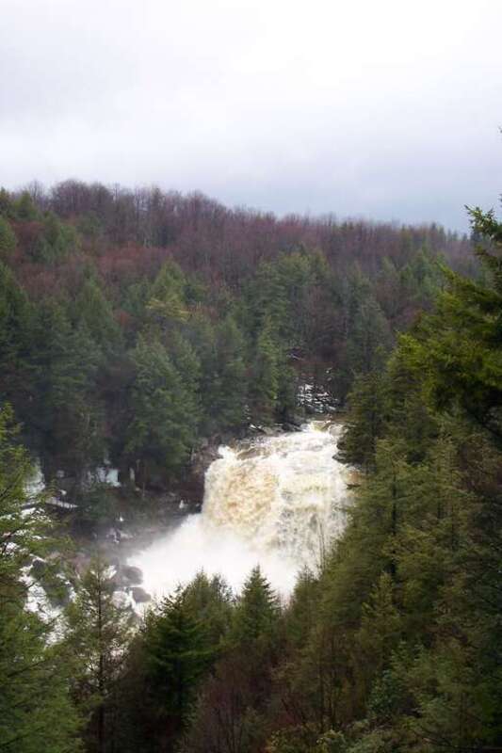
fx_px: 983
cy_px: 376
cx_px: 251
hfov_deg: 28.6
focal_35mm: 47
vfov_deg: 41.9
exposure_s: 1/250
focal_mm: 9.8
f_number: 3.1
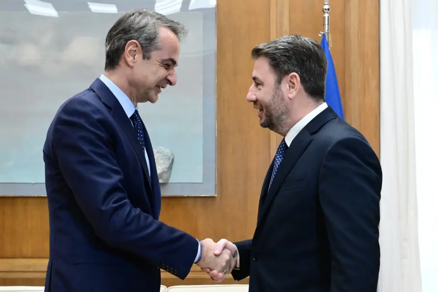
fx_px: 401
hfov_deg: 57.2
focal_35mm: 33
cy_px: 146
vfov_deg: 39.9
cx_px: 219
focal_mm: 33
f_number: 5.6
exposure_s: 1/400
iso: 8000
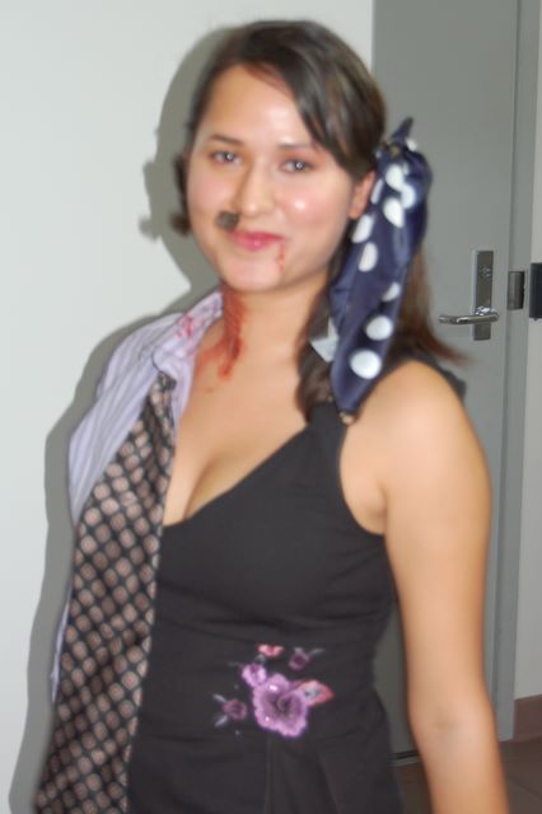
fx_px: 1526
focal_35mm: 68
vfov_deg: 29.9
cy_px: 407
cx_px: 271
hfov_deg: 20.1
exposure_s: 1/60
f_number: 5.3
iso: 400
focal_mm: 45
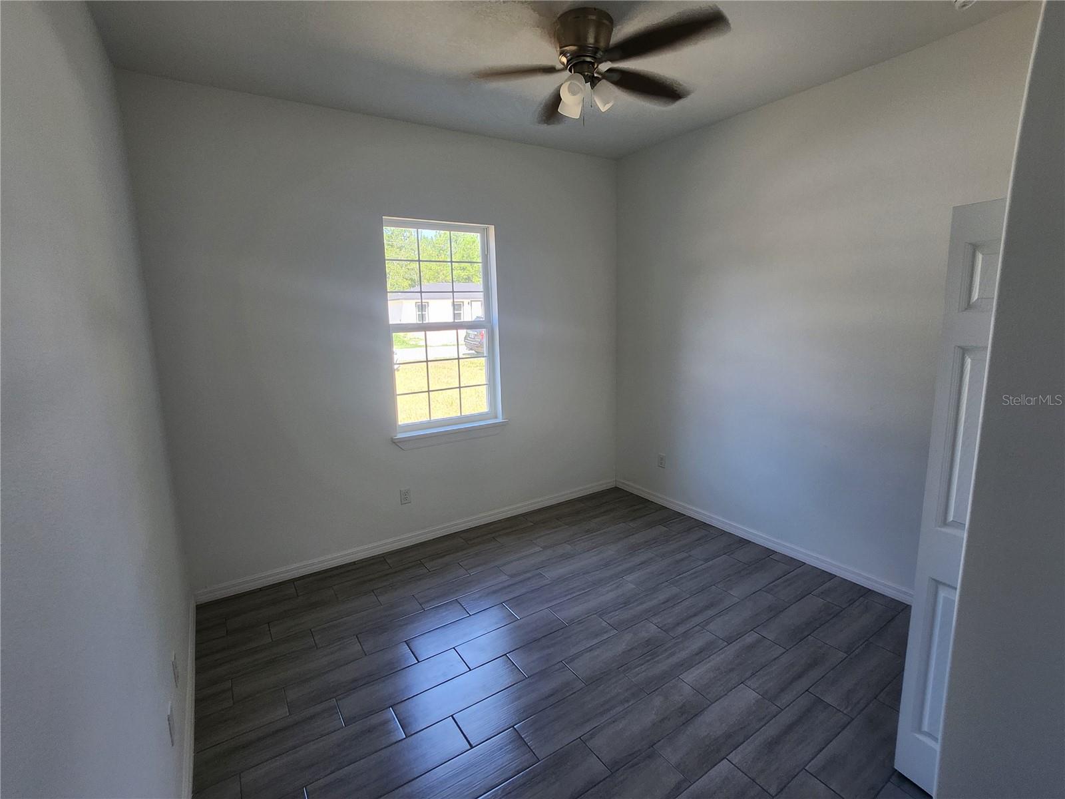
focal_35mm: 13
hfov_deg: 106.2
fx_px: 400
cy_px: 400
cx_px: 532
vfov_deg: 89.9
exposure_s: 1/60
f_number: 2.2
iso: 64
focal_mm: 1.7
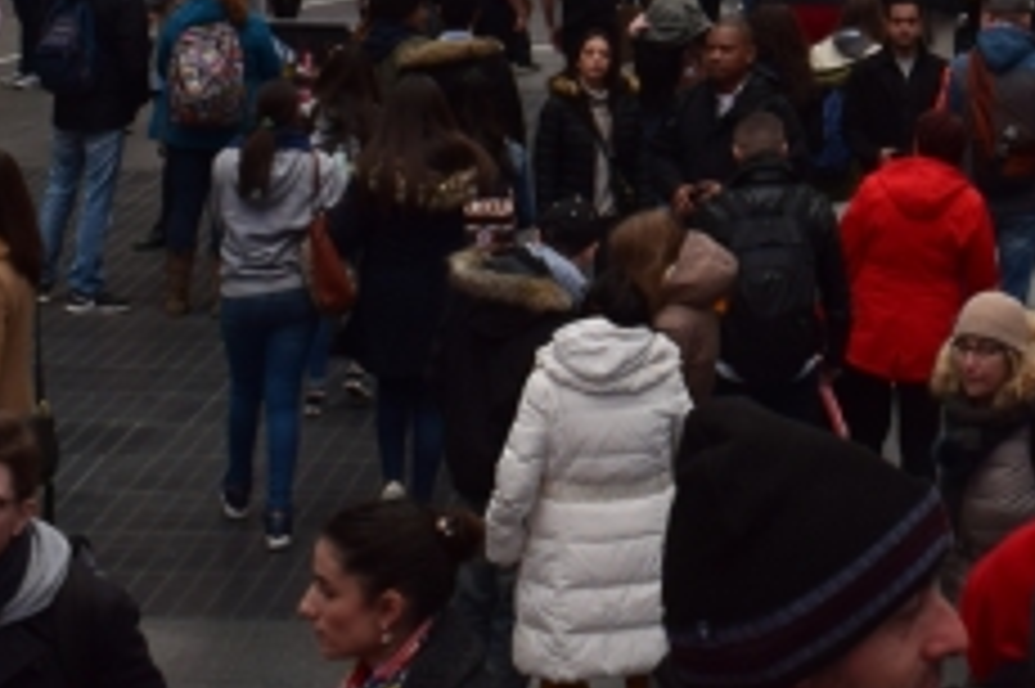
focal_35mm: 120
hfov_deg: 16.3
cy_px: -675
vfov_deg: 10.5
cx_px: 1300
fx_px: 3447
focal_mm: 18
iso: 400
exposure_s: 1/160
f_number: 9
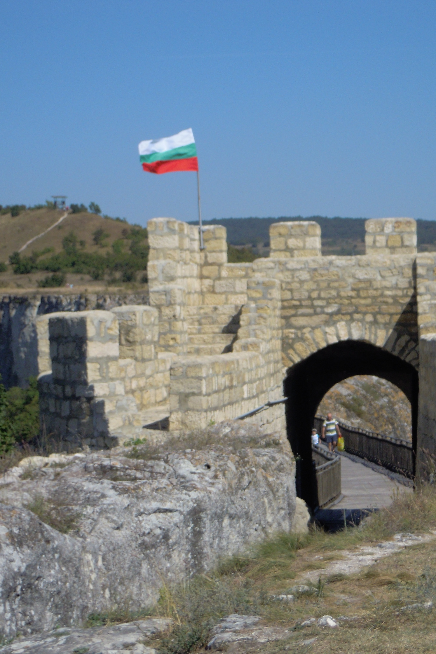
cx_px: 329
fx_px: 2198
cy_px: 327
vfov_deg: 16.9
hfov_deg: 11.3
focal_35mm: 121
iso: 100
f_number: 13.9
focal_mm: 15.5
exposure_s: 1/160
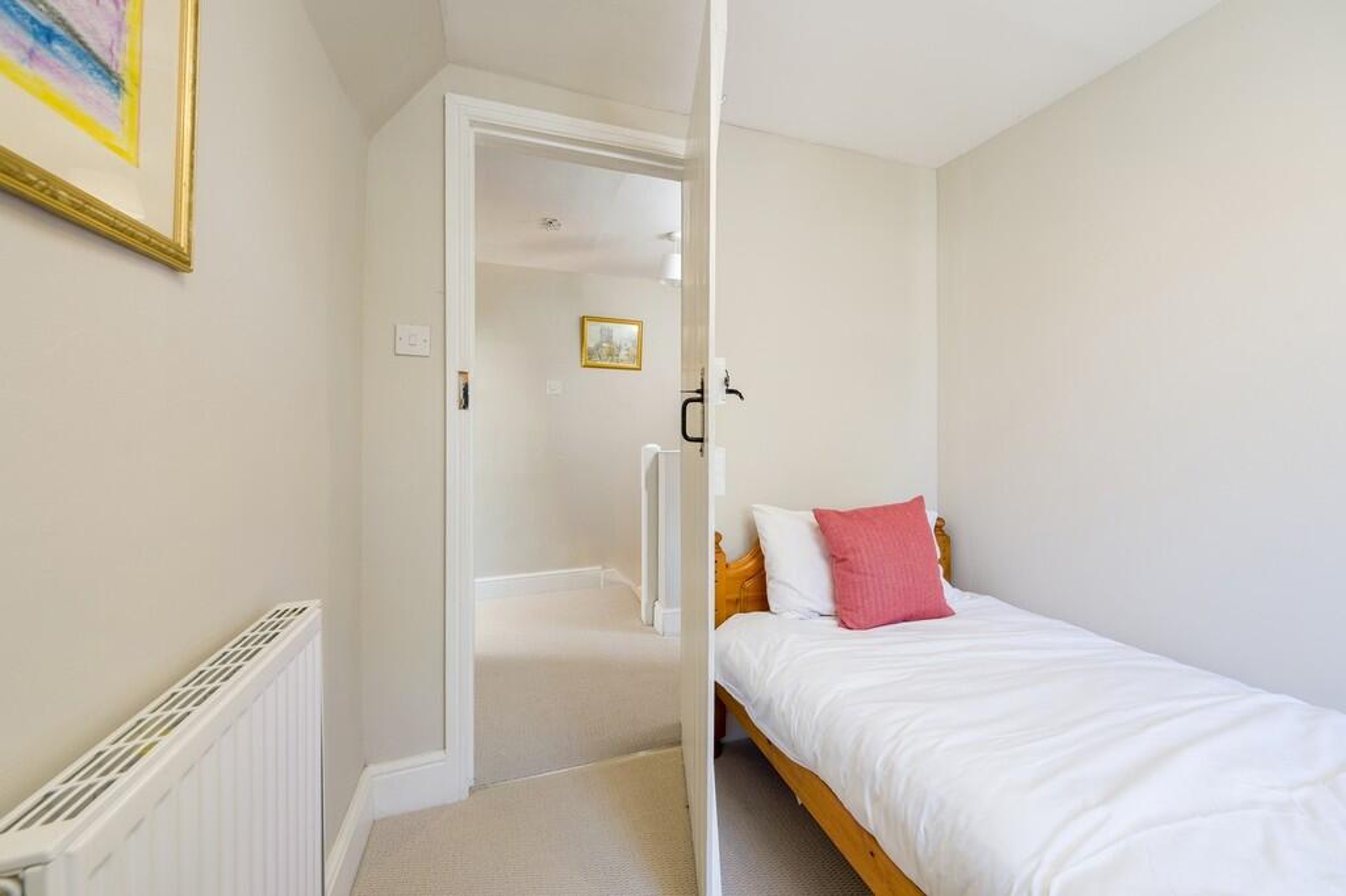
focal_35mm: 13
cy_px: 448
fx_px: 486
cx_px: 673
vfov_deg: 85.4
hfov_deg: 108.3
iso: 160
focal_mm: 8.4
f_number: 7.1
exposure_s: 1/5
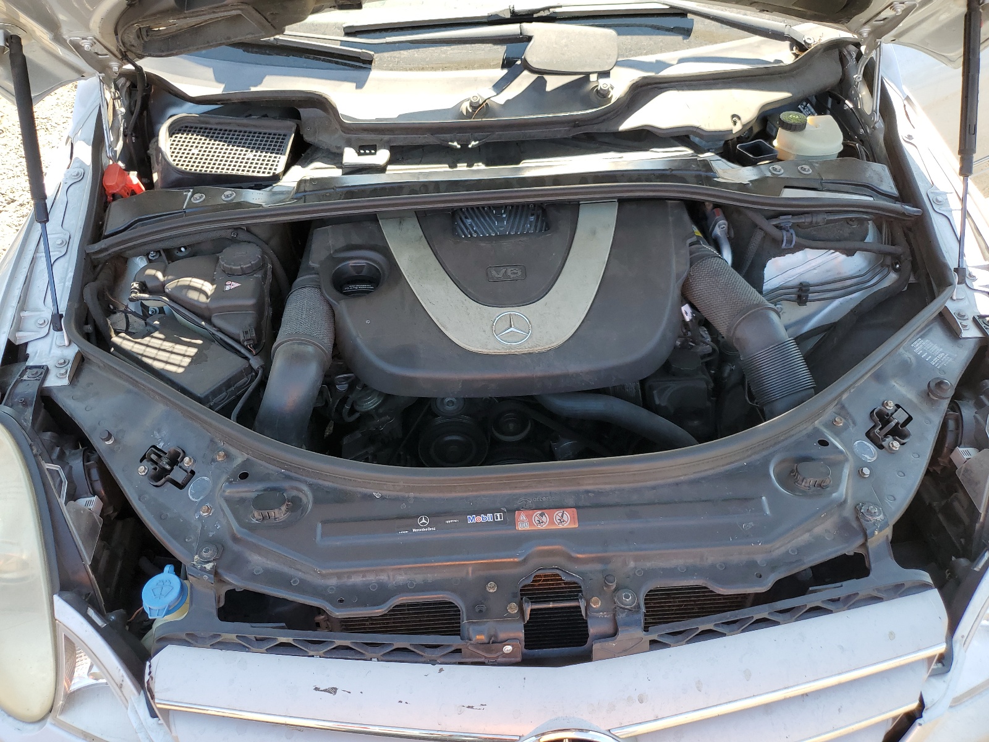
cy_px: 371
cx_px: 494
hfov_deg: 67.3
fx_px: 743
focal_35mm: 26
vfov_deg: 53.1
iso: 50
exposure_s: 1/323
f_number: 1.5
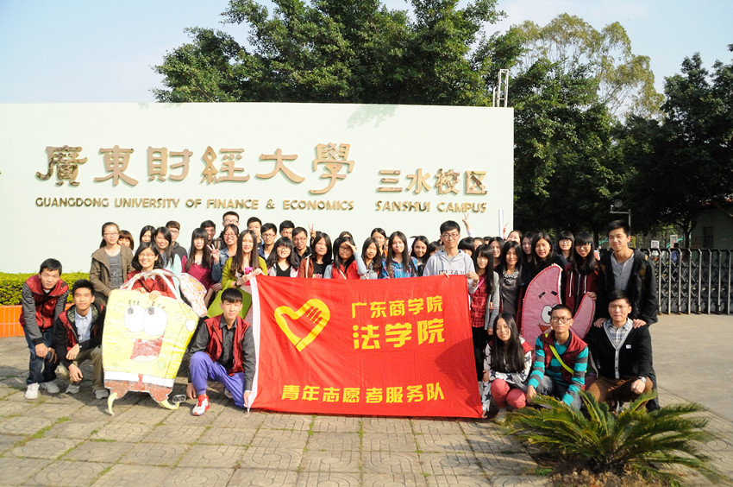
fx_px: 549
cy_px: 244
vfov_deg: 47.8
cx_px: 366
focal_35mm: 27
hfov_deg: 67.5
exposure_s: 1/8000
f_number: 6.3
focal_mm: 18
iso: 3200
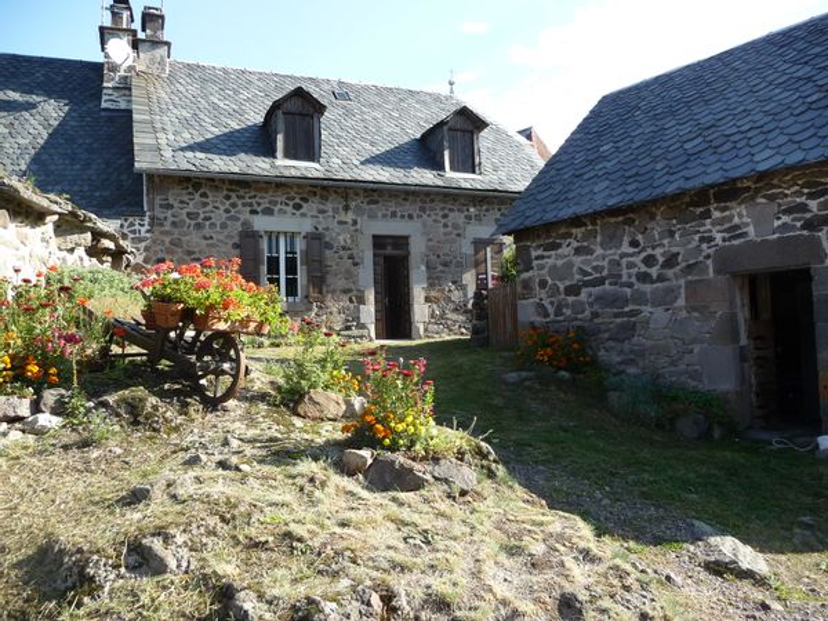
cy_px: 310
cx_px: 414
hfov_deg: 63.4
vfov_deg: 49.7
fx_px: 670
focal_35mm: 28
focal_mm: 4.7
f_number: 3.3
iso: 100
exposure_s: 1/250
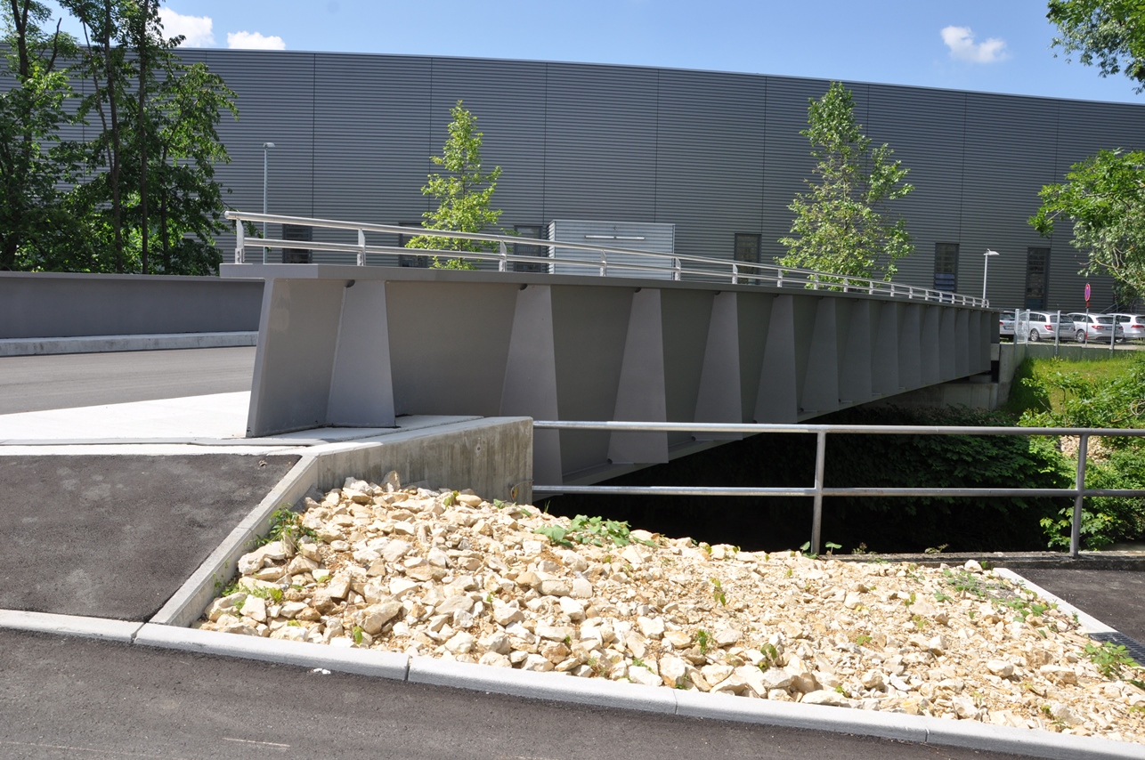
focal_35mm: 27
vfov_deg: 47.8
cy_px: 380
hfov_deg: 67.4
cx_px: 572
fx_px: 858
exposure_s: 1/200
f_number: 11
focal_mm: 18
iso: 200
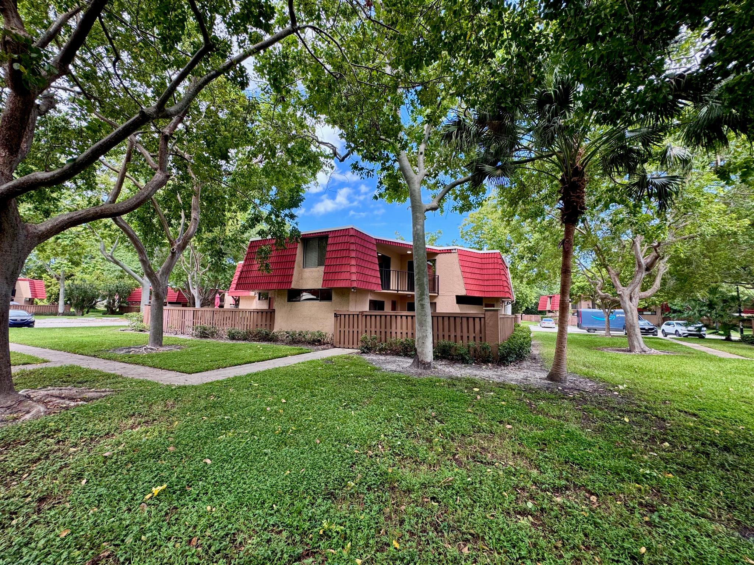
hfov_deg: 102.1
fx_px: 305
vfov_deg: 85.7
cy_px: 282
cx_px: 377
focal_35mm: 14
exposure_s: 1/208
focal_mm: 2.22
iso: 40
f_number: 2.2
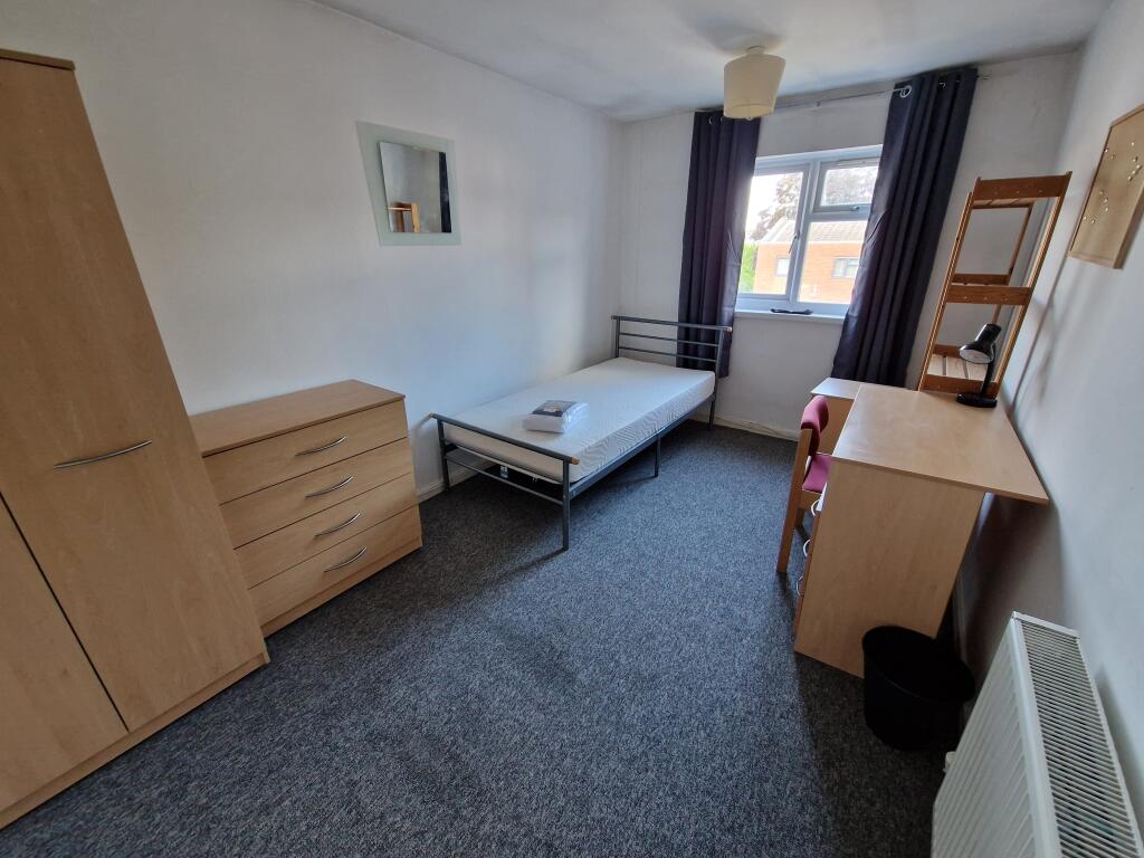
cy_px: 429
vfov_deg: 89.9
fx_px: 430
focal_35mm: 13
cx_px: 572
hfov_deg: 106.2
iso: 400
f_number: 2.2
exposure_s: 1/50
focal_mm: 2.2
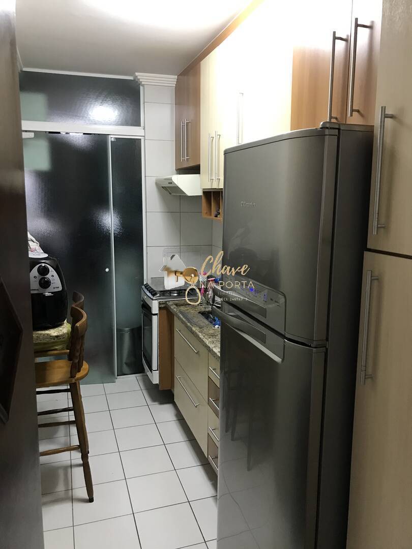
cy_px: 274
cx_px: 206
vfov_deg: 63.4
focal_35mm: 28
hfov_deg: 49.7
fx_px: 444
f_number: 1.8
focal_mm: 3.99
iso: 64
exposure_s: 1/15
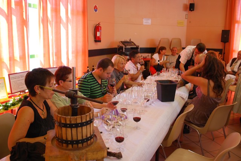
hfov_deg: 57.2
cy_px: 80
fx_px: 221
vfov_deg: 40.0
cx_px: 120
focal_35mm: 33
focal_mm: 22
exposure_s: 1/30
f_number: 4
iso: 280
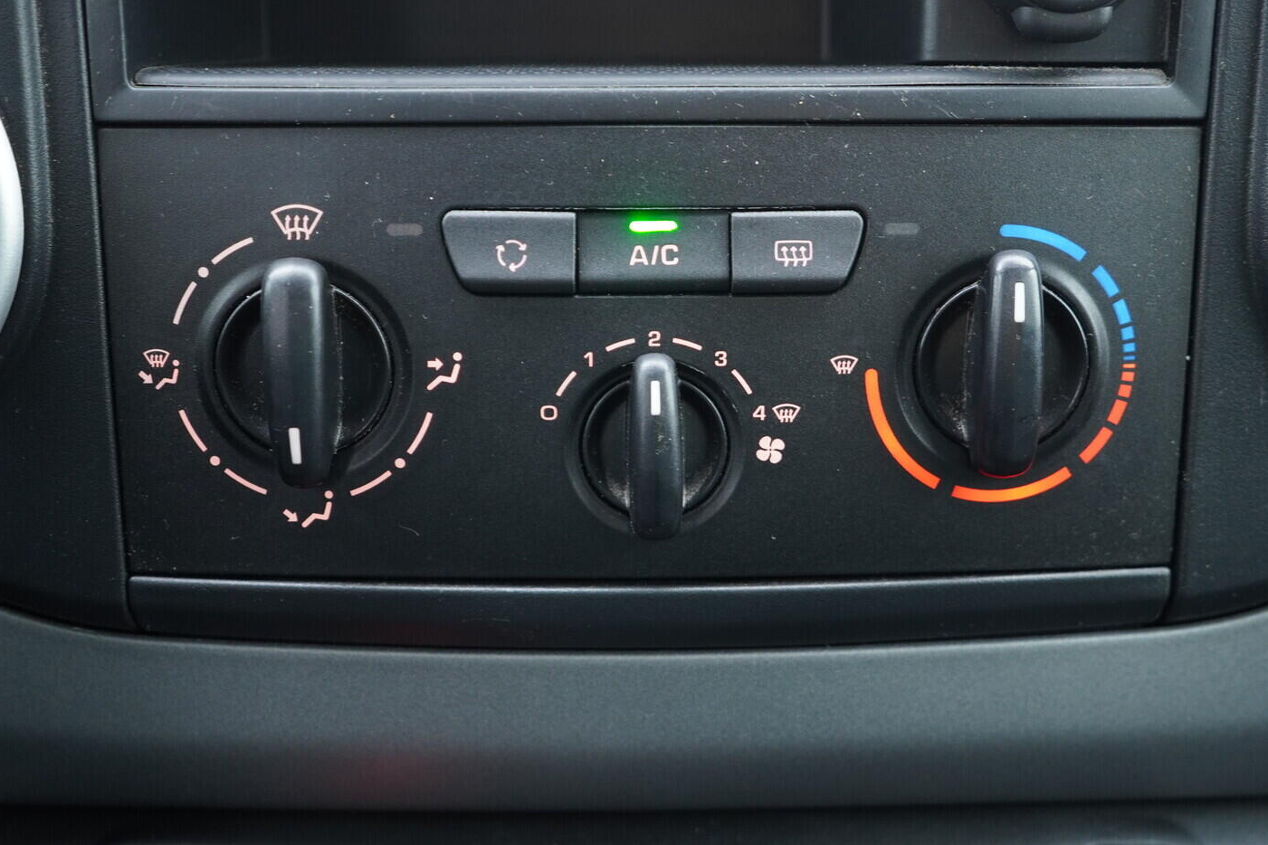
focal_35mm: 37
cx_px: 641
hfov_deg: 51.9
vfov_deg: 35.9
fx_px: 1303
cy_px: 426
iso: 800
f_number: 2.8
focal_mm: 24
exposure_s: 1/40
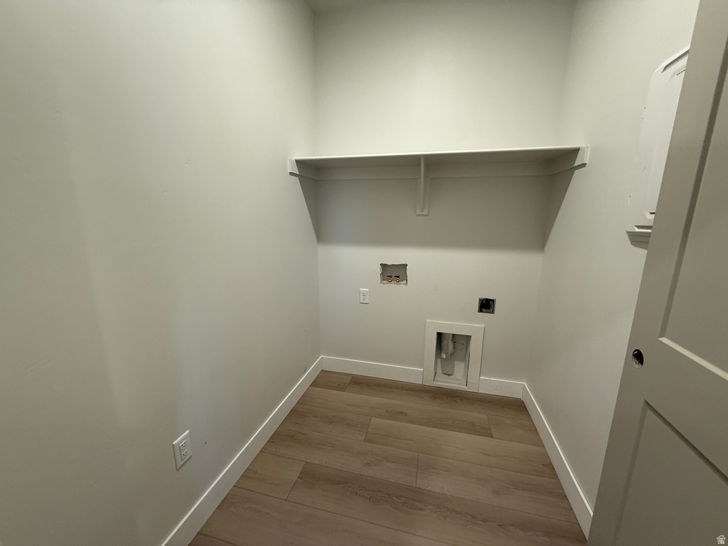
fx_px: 294
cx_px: 364
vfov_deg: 85.7
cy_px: 273
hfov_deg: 102.1
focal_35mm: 14
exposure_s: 1/60
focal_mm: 2.22
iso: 200
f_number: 2.2
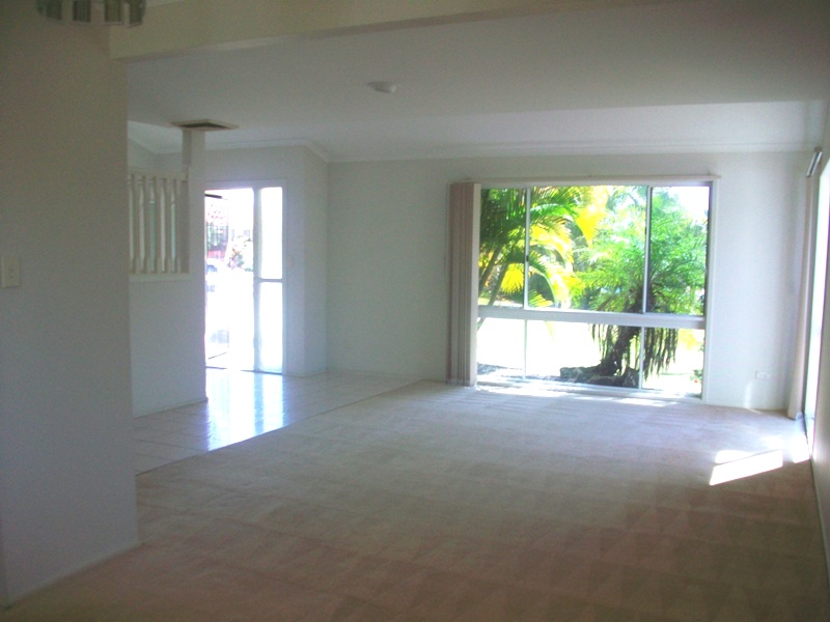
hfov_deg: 56.8
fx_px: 767
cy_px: 311
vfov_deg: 44.2
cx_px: 415
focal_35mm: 32
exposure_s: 1/100
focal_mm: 5.7
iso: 64
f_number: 2.8
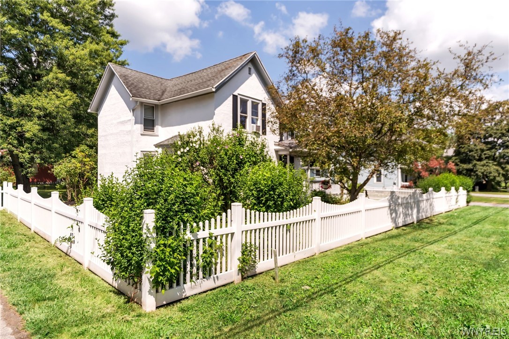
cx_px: 254
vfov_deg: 62.9
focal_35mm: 20
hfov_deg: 85.2
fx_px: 277
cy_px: 170
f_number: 2.8
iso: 100
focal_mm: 19.6
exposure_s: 1/2500
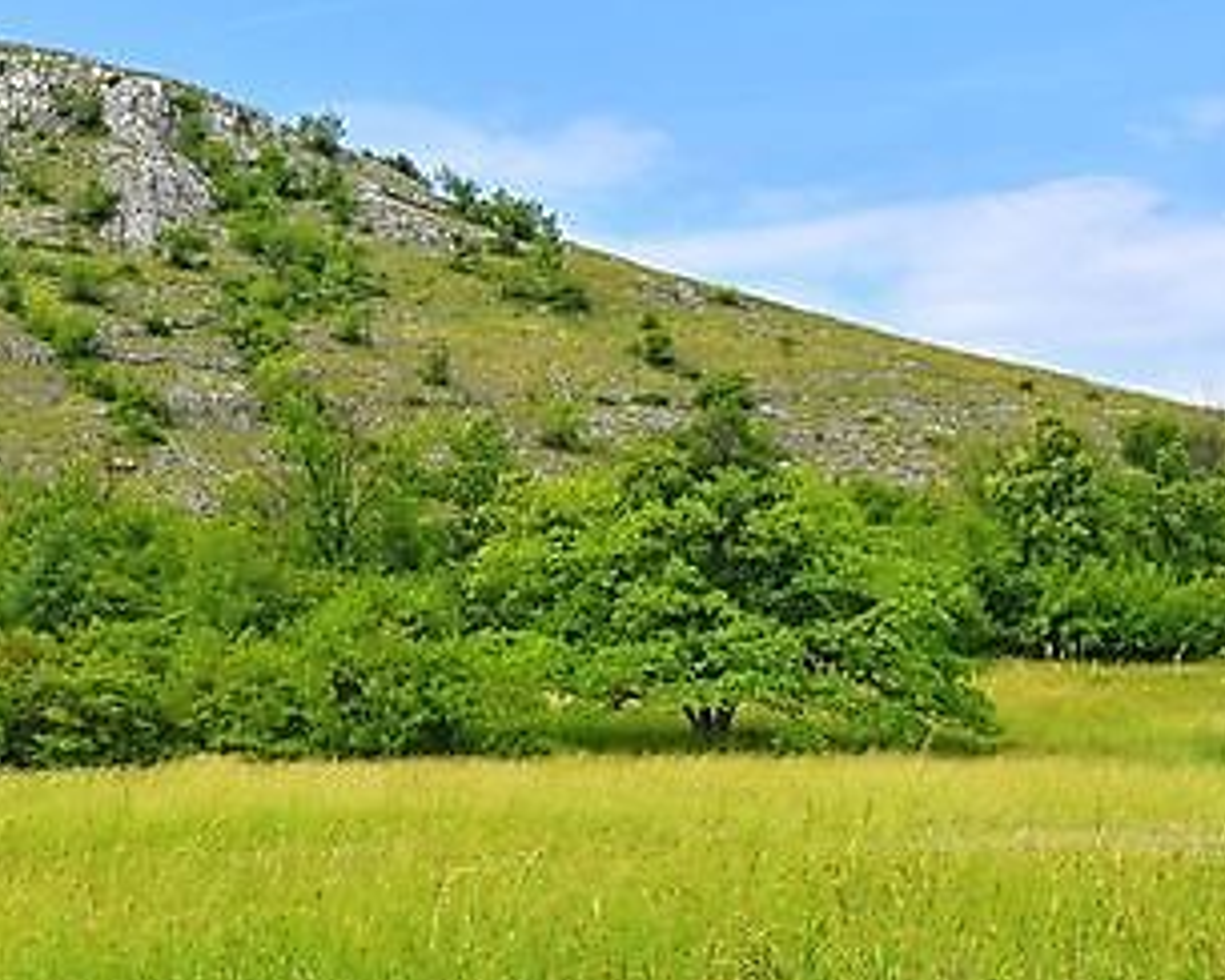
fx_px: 3009
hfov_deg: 22.5
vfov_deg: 18.5
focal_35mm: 83
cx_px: 145
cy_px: 370
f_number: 16
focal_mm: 30
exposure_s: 1/30
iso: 100
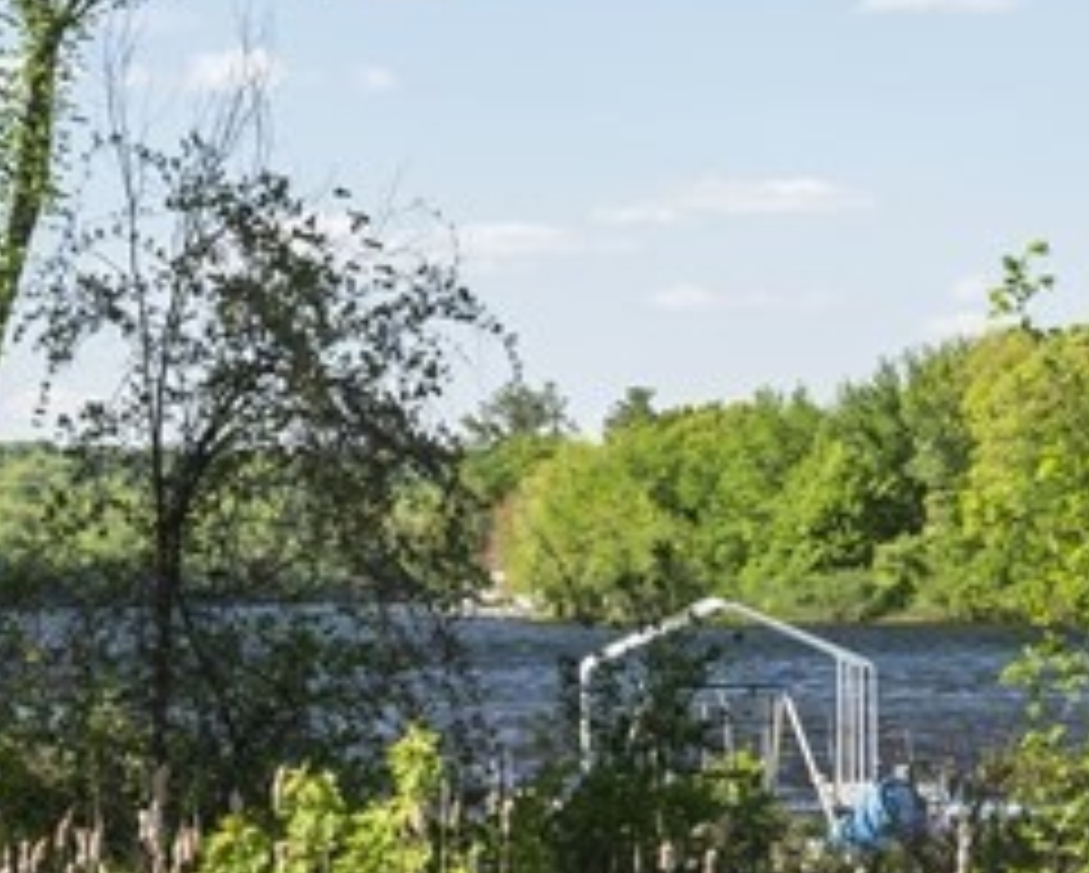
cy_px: 470
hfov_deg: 13.8
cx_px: 801
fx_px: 4484
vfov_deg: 11.1
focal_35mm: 139
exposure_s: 1/80
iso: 320
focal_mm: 35
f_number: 8
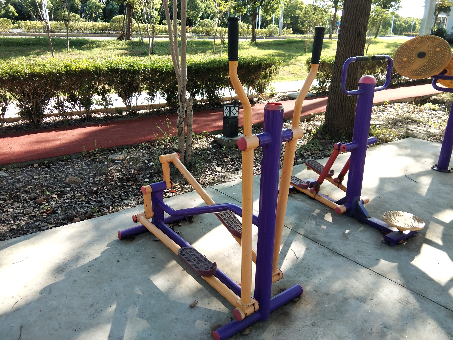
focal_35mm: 31
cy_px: 170
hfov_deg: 58.4
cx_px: 226
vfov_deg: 45.4
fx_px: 406
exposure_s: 1/176
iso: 50
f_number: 2.2
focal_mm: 3.69
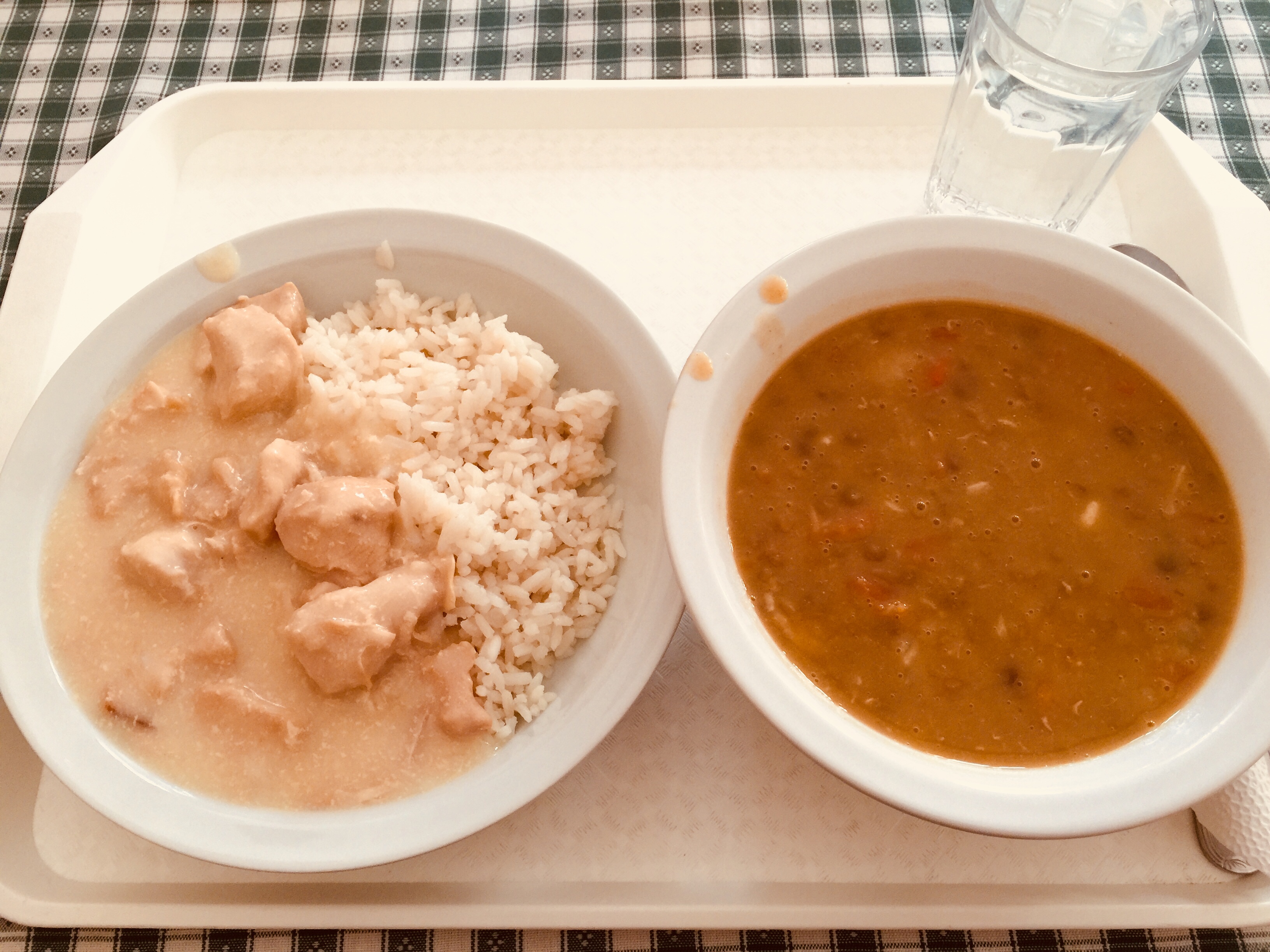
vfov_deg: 48.2
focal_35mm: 29
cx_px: 635
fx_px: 1064
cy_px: 476
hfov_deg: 61.7
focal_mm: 4.15
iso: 64
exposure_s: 1/17
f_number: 2.2
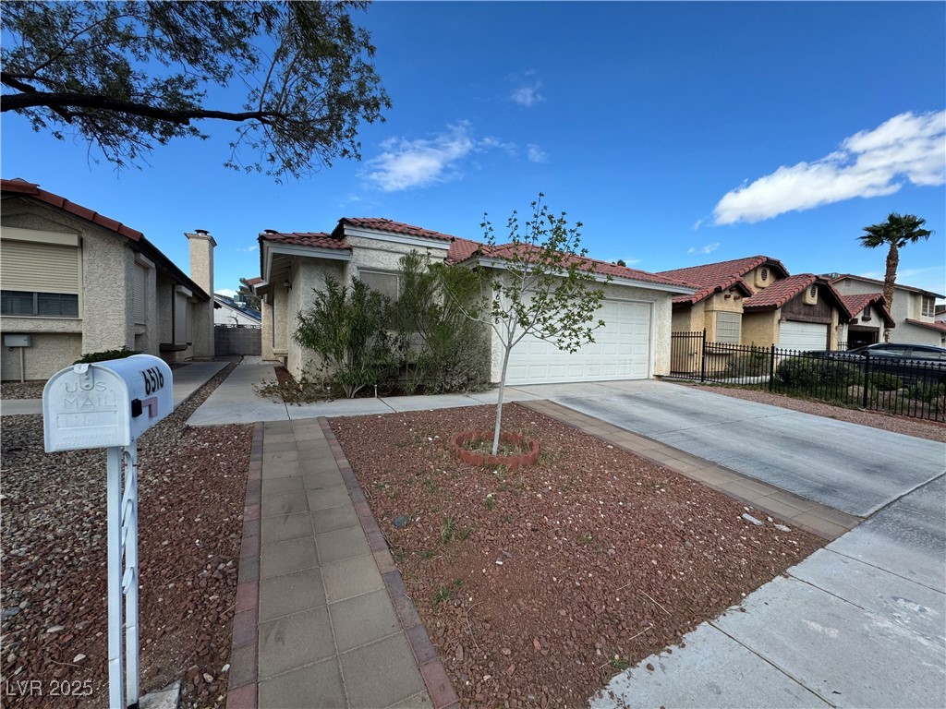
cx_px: 473
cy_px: 354
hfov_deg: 102.1
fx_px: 383
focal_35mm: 14
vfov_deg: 85.7
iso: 50
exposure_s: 1/993
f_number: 2.2
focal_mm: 2.22
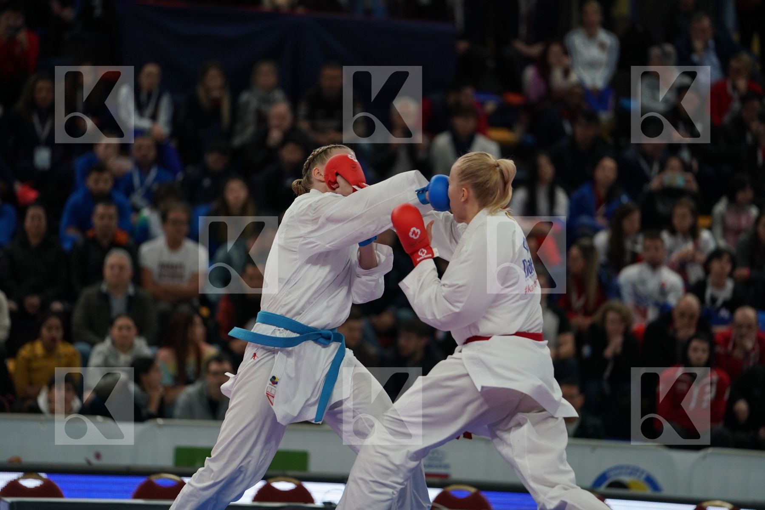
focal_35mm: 198
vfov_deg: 6.9
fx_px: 4207
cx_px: 382
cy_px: 255
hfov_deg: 10.4
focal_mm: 198
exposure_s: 1/1000
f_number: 2.8
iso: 1250
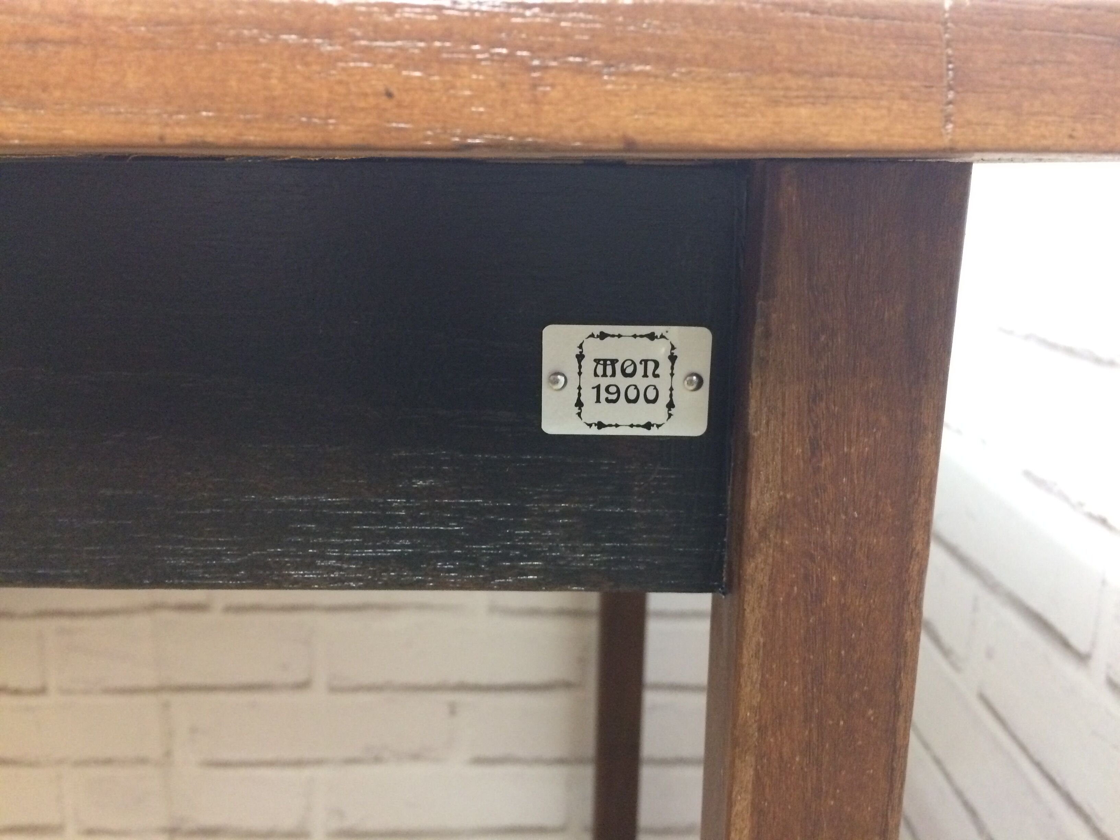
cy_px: 420
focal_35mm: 29
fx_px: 938
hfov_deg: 61.7
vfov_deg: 48.2
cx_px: 560
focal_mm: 4.15
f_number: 2.2
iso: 320
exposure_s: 1/17
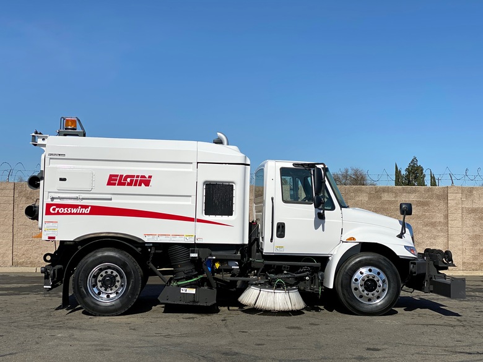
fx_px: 726
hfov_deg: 36.8
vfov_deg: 28.0
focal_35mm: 52
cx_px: 242
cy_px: 181
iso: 25
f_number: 2
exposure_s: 1/4785
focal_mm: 6
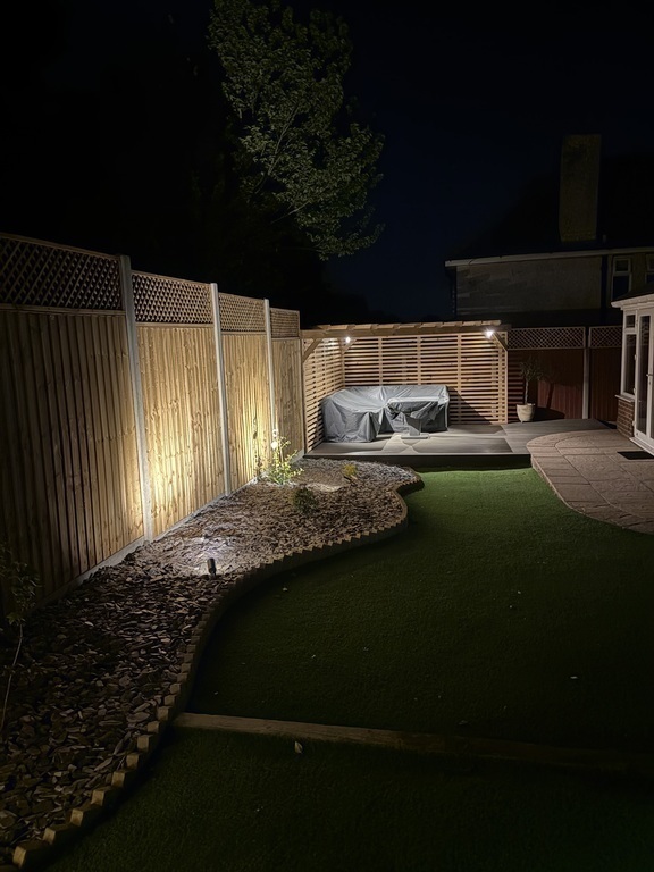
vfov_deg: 67.3
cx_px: 327
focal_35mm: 26
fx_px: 655
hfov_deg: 53.1
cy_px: 436
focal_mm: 5.96
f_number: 1.6
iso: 500
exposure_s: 1/9
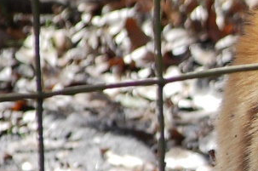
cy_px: 171
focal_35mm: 918
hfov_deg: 2.2
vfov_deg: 1.5
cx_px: 611
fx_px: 6568
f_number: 5
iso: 400
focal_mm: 116
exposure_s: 1/400
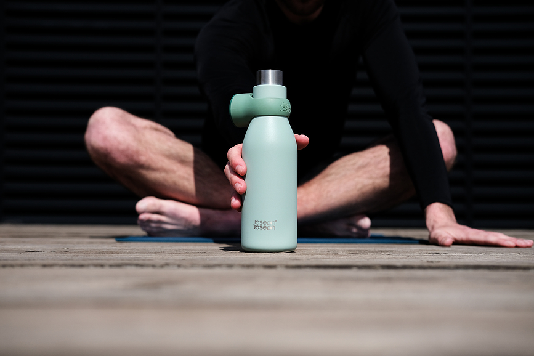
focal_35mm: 53
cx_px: 267
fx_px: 786
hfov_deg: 37.5
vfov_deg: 25.5
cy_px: 178
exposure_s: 1/4000
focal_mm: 35
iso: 200
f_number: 3.6
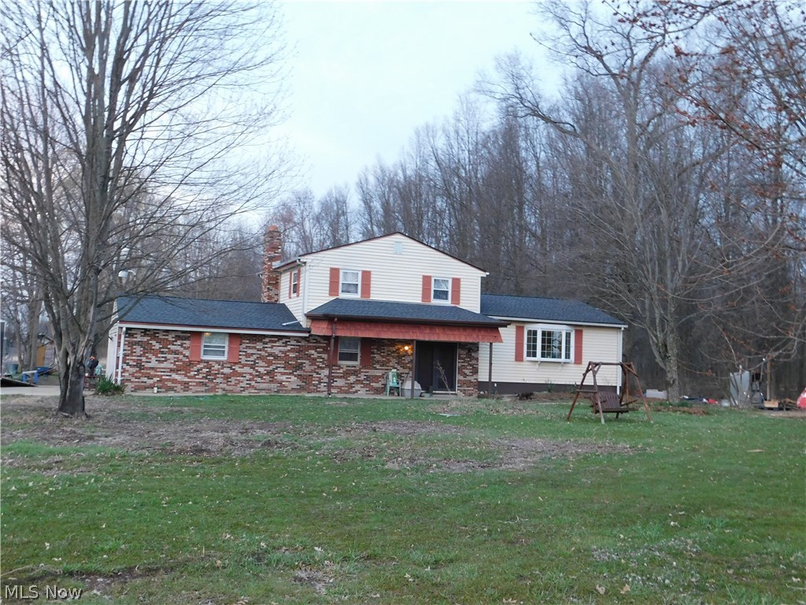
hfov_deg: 51.4
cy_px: 302
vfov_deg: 39.7
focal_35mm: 36
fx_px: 838
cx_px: 403
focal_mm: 6.3
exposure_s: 1/30
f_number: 3.5
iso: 250
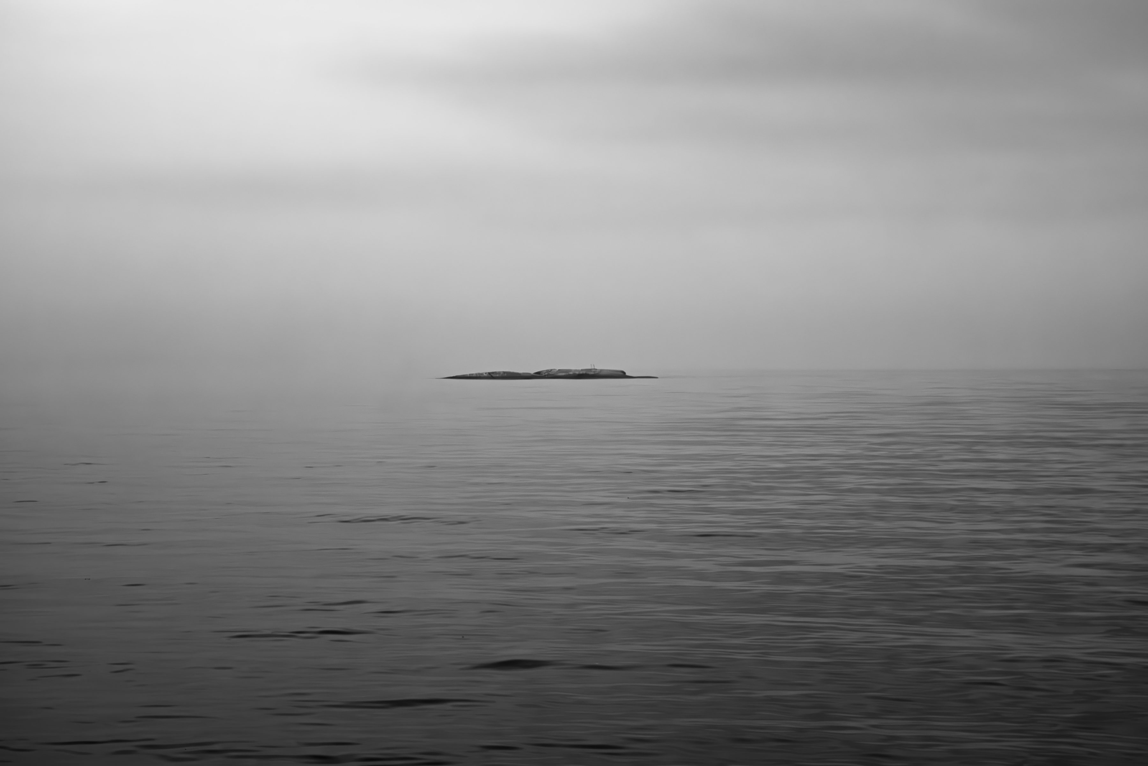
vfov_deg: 17.3
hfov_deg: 25.7
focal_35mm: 79
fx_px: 2519
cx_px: 574
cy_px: 383
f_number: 8
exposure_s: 1/1000
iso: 400
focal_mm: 29.49
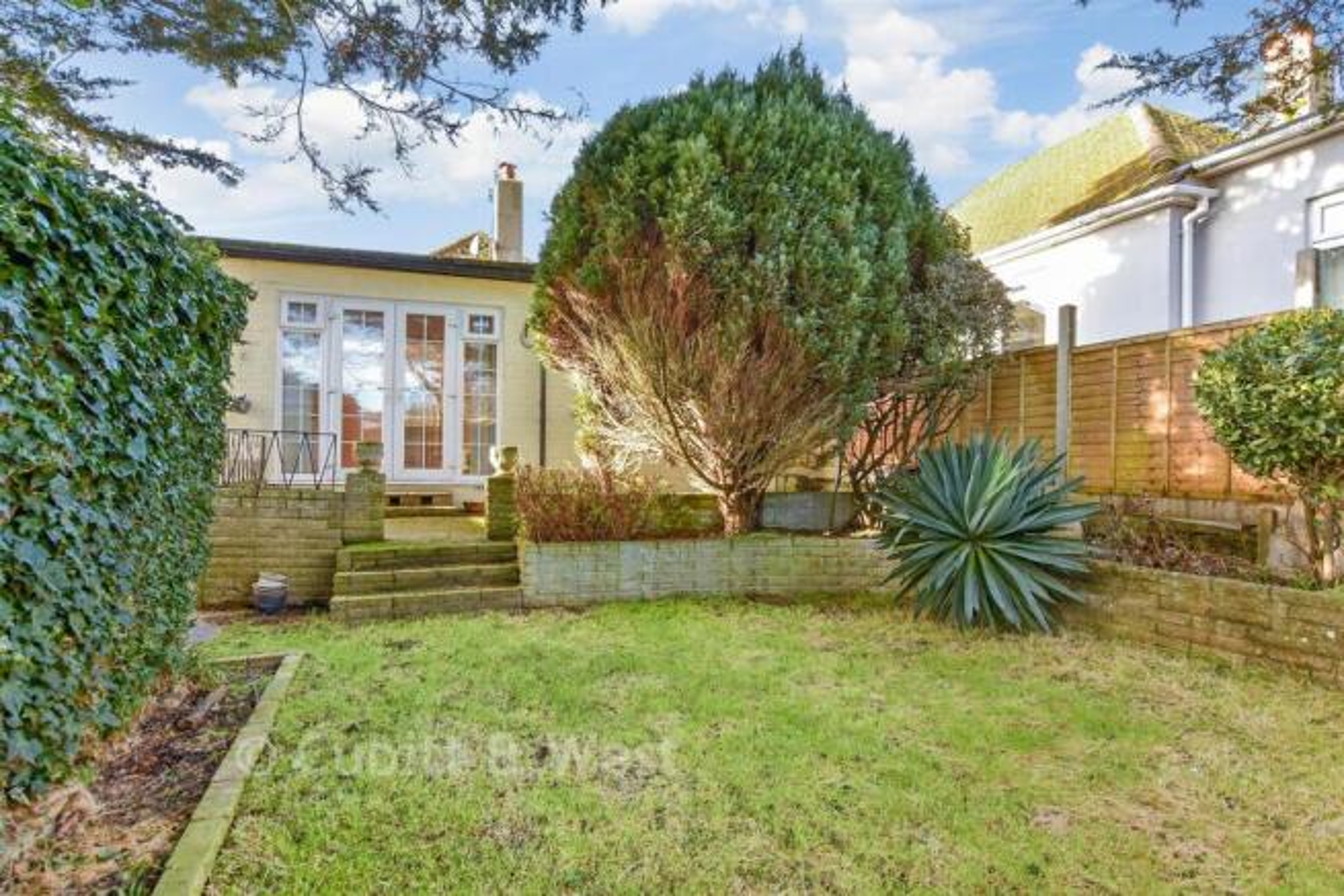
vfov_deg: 64.6
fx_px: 709
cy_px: 448
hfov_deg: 86.9
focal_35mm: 19
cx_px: 672
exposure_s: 1/40
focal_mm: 13
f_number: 8
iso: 200
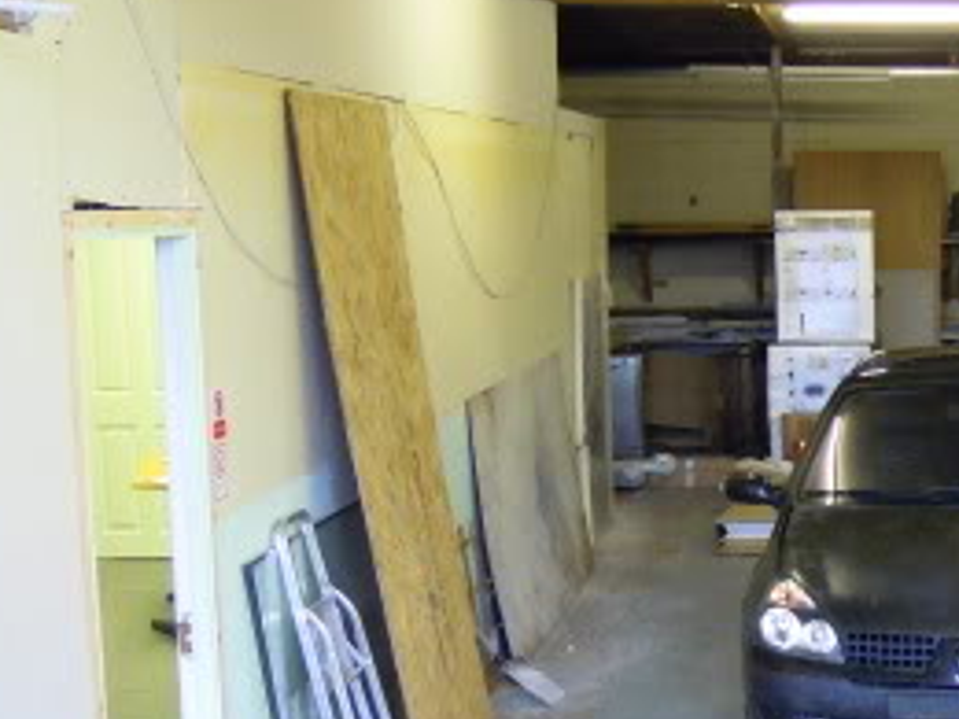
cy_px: 505
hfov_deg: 26.7
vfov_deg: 21.2
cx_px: 948
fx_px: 1912
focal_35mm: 69
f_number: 2.7
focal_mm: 5
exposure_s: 1/25
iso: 400
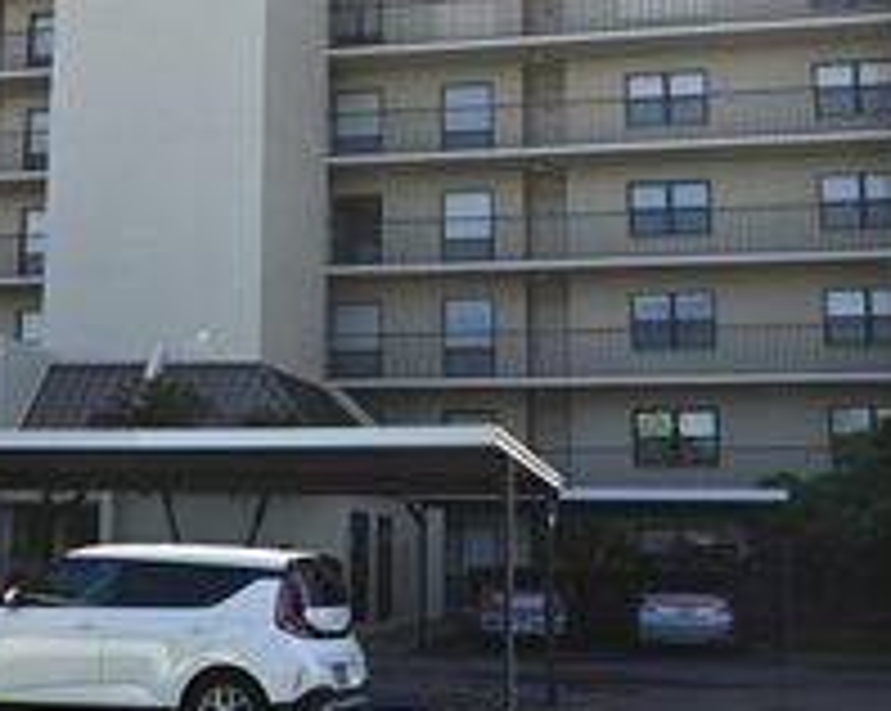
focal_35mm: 64
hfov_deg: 29.3
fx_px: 1686
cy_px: 212
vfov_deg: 23.7
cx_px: 274
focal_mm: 18
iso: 100
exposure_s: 1/320
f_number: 6.3
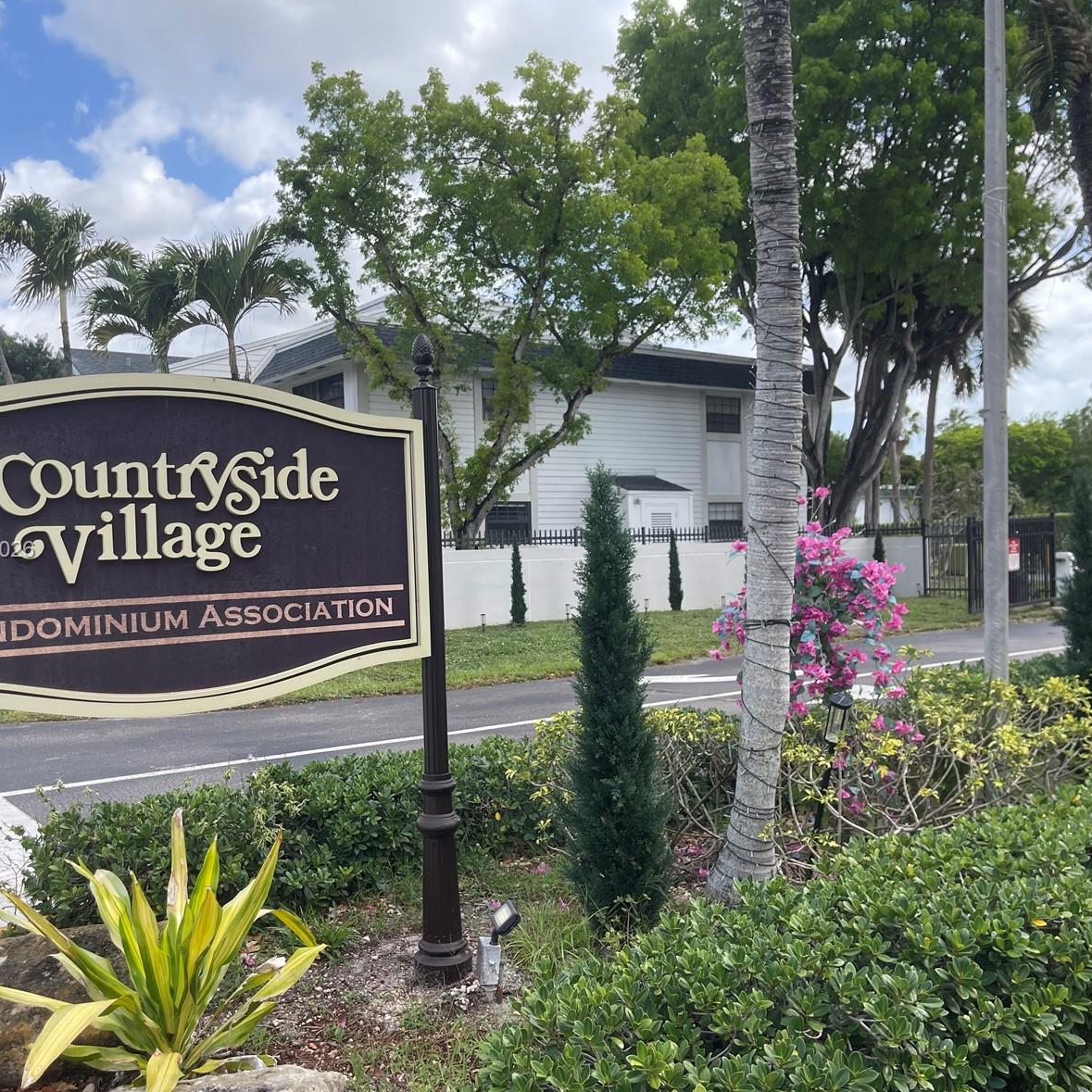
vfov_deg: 54.0
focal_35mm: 30
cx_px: 487
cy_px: 551
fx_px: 1071
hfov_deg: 53.9
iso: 32
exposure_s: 1/1370
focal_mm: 5.1
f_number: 1.6
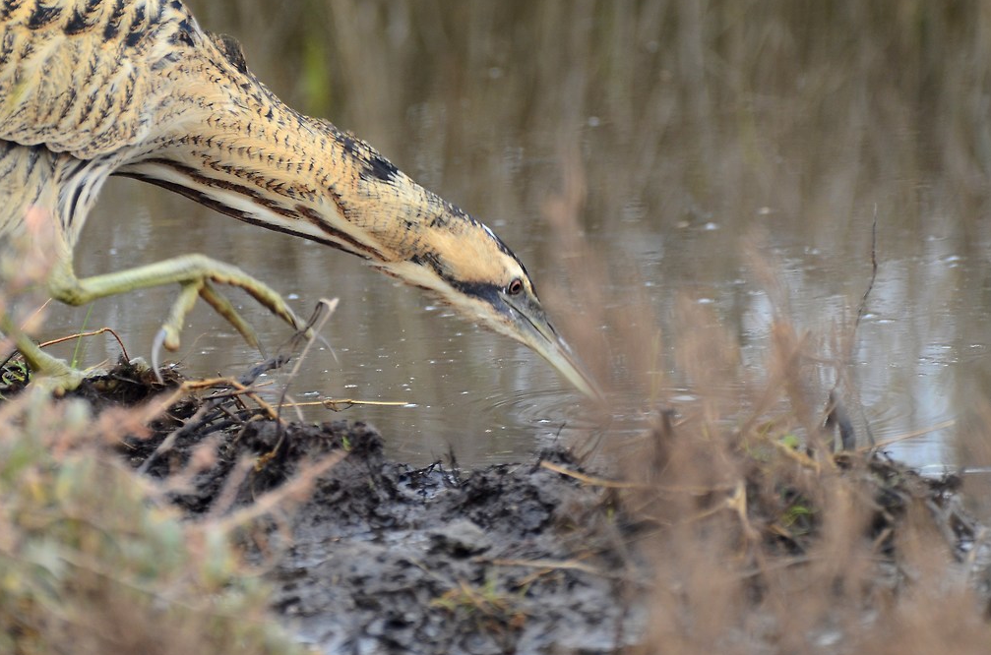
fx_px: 19633
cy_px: 286
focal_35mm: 715
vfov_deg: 1.9
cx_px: 422
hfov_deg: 2.9
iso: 400
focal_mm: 400
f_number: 5.6
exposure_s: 1/160
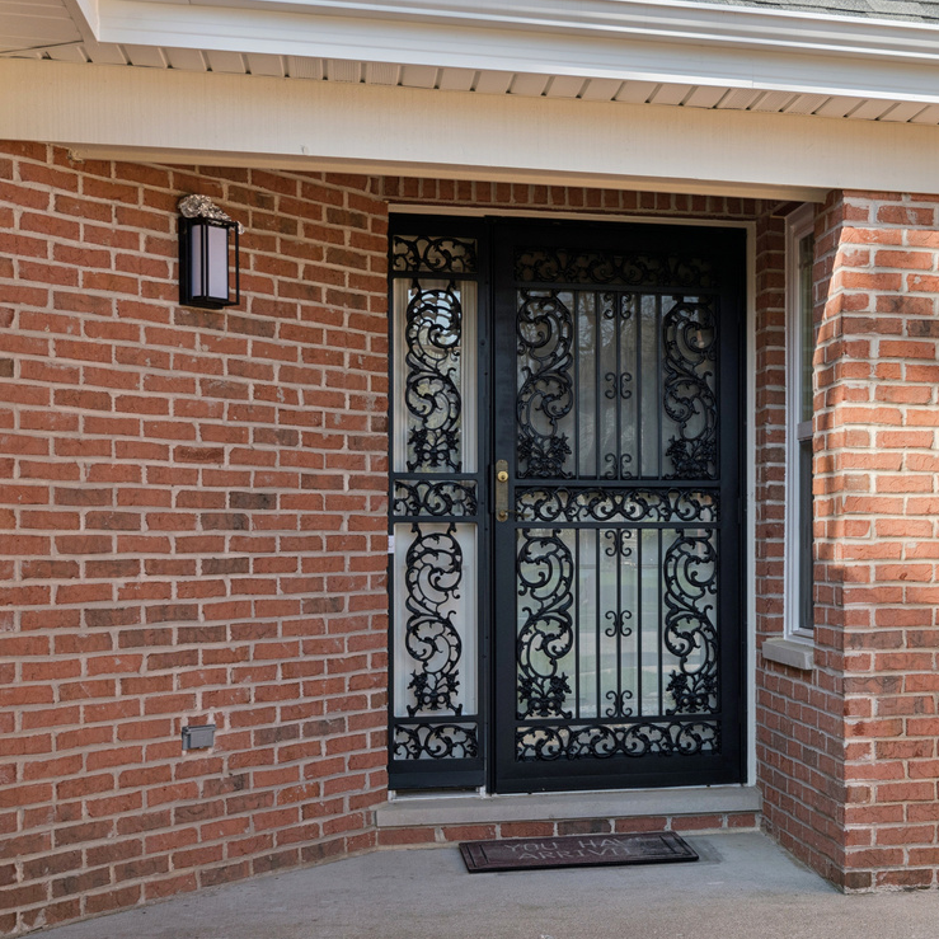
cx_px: 845
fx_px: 1657
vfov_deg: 31.5
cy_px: 576
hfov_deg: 30.3
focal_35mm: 54
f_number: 8
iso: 200
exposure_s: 1/200
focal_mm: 29
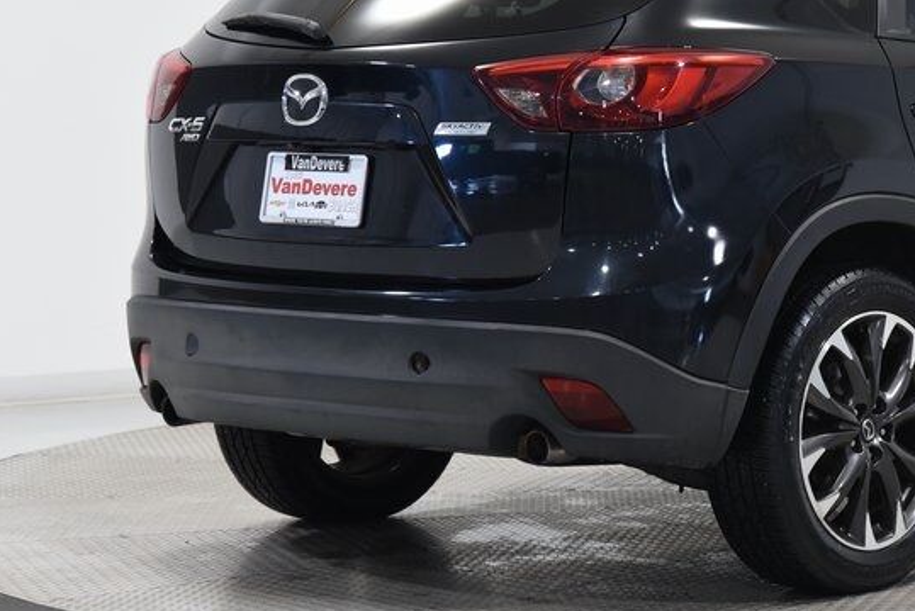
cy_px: 143
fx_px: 3382
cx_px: 810
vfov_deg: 10.3
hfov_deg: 15.2
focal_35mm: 133
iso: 1600
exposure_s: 1/80
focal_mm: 70
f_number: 4.5
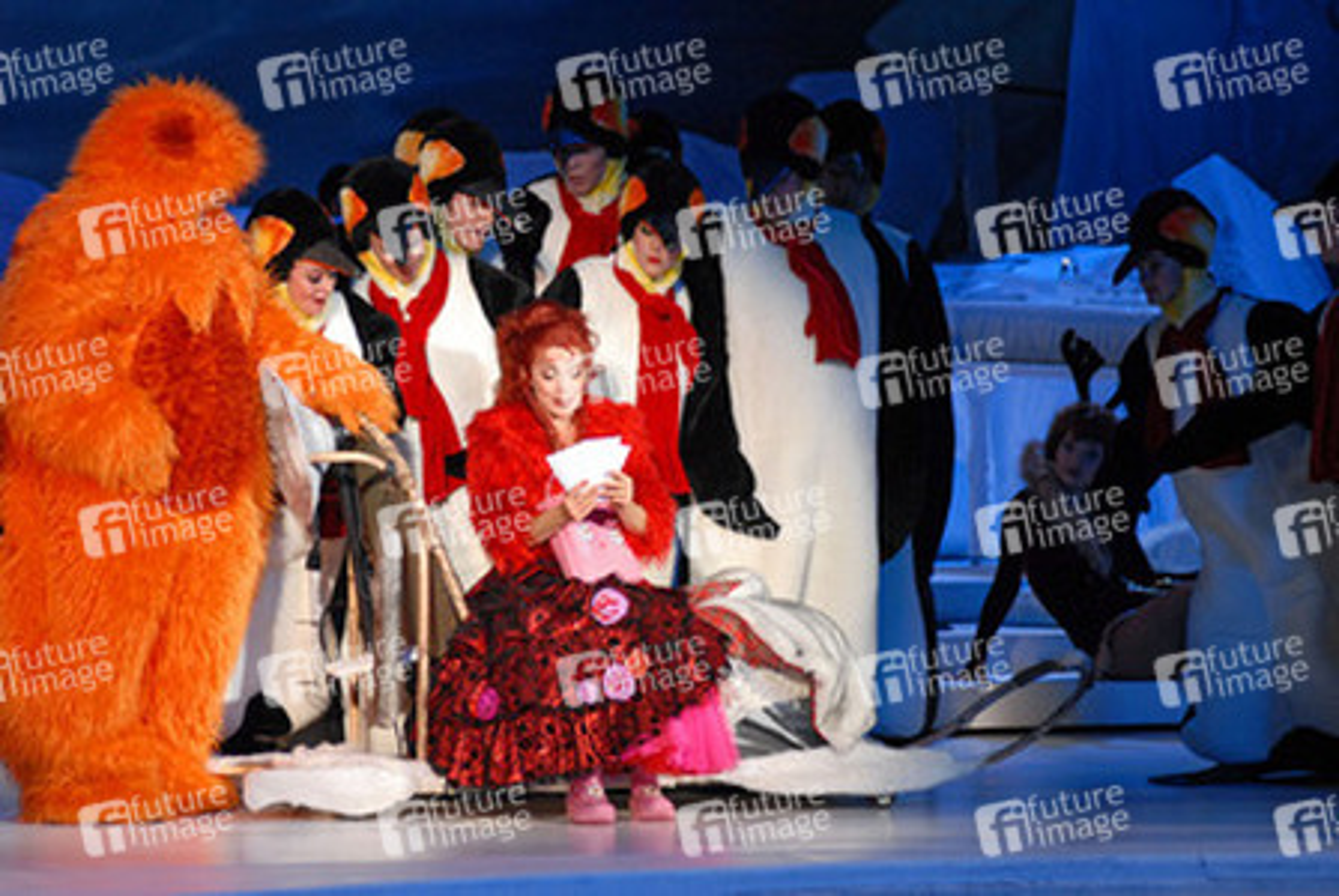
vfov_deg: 6.3
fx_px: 8100
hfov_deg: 9.4
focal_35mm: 218
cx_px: 670
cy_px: 448
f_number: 3.5
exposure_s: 1/320
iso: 800
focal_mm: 145
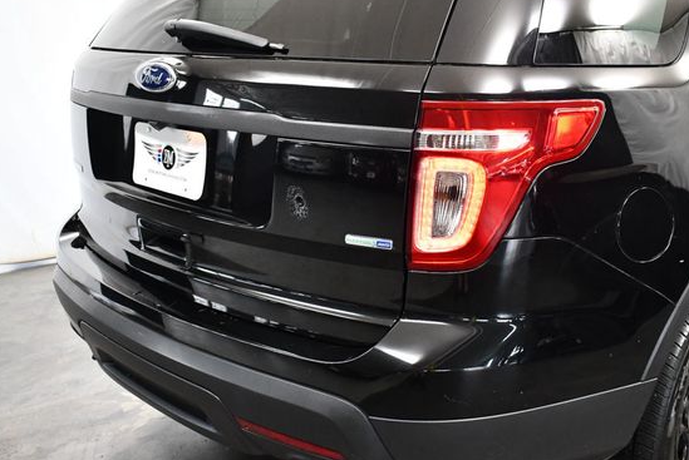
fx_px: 804
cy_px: 231
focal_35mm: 42
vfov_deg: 32.0
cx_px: 393
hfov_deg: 46.2
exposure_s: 1/125
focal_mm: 18
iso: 2800
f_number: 3.5
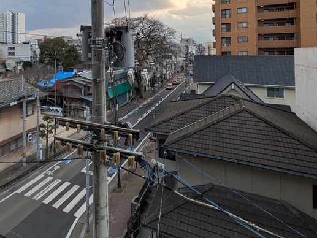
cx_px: 93
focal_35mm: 26
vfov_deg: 49.9
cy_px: 47
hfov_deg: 64.5
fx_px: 238
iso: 51
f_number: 2.2
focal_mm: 1.83
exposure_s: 1/664
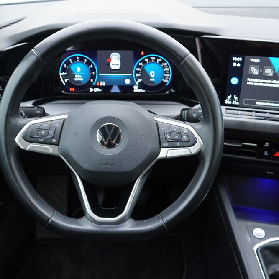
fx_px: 429
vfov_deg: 36.1
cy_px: 137
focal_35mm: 47
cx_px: 120
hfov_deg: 36.0
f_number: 2.8
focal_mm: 24
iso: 250
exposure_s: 1/40
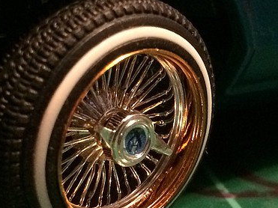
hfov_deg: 19.6
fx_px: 803
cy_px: 102
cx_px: 187
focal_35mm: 100
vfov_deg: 14.8
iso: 500
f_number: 2.2
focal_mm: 4.15
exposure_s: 1/15
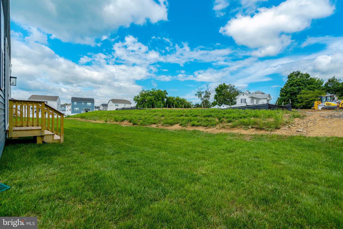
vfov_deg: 73.7
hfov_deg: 96.7
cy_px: 114
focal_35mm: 16
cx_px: 172
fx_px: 152
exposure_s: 1/2000
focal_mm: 16
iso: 1250
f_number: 8
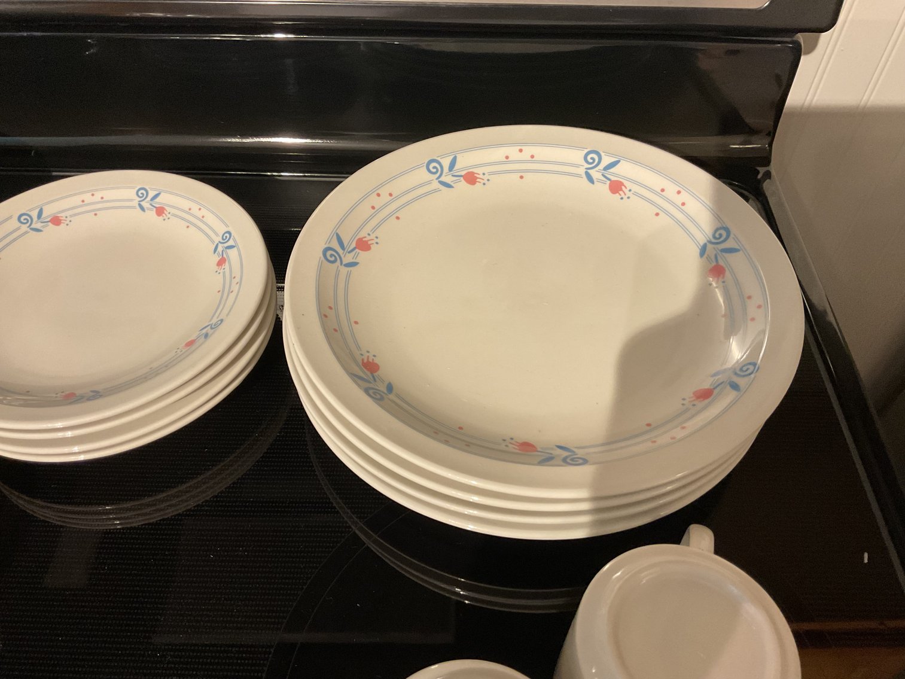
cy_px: 340
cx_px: 452
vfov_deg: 48.2
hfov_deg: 61.7
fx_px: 758
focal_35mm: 29
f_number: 1.8
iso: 200
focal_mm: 3
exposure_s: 1/40
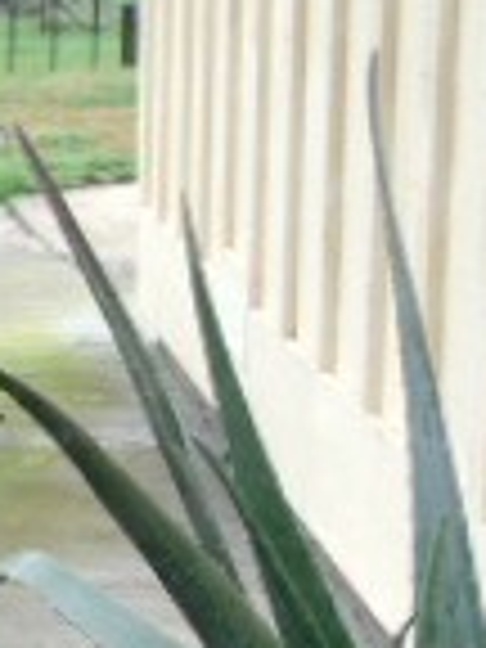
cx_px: -482
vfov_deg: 17.7
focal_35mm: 111
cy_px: 396
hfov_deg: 11.9
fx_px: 2078
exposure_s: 1/125
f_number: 3
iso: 80
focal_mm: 4.5
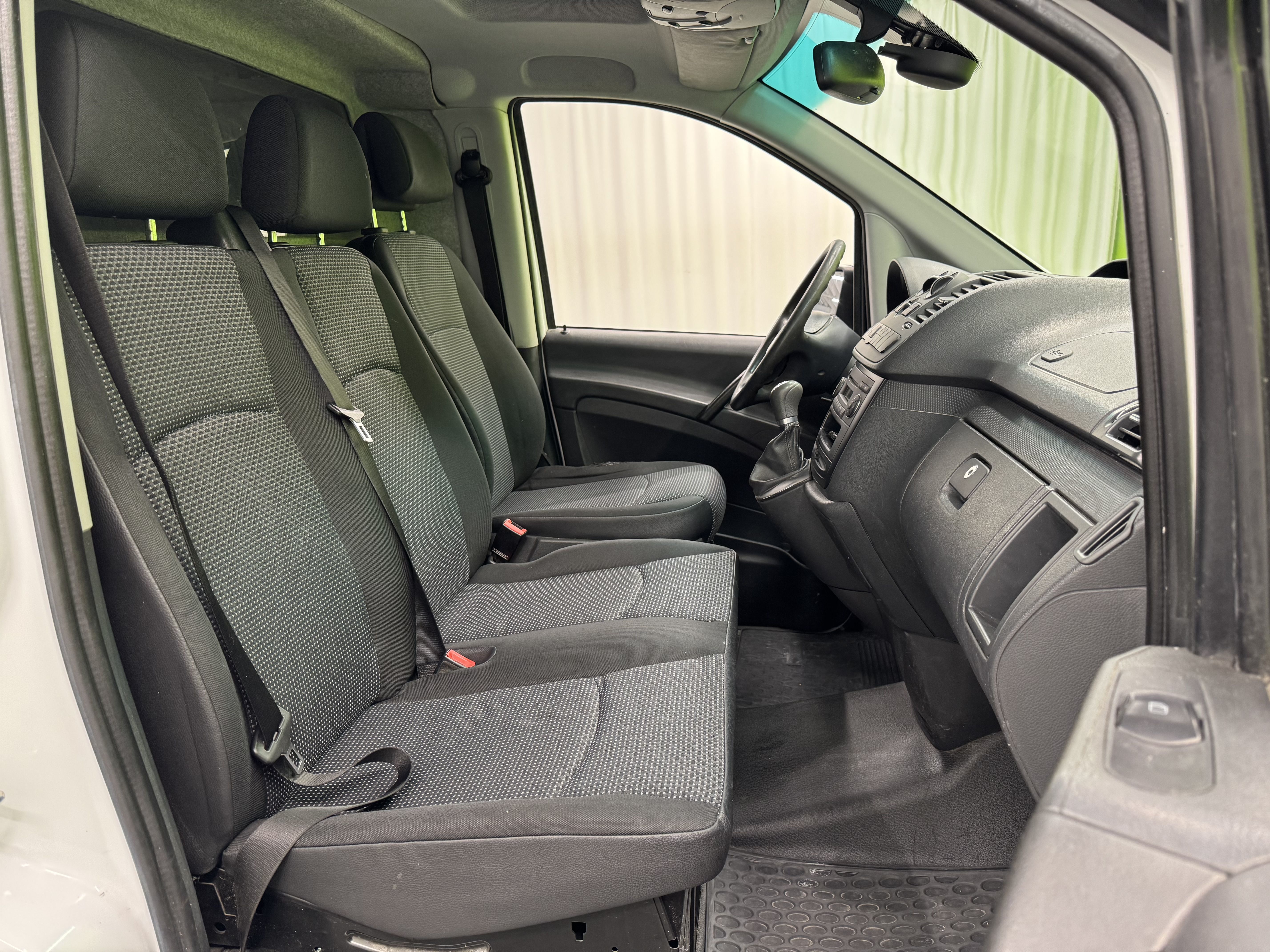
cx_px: 635
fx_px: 881
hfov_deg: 71.6
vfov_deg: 56.8
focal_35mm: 24
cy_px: 476
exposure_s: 1/50
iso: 250
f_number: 1.78
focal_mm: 6.76
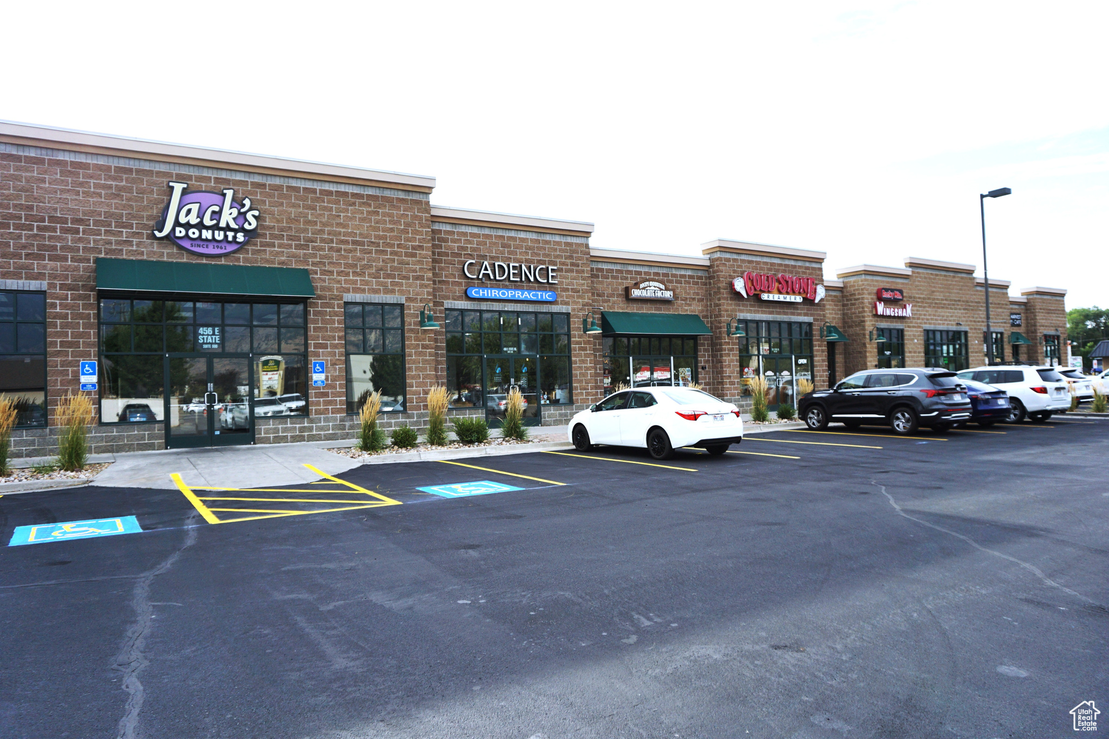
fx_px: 739
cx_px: 554
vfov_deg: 53.1
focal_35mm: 24
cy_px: 370
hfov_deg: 73.7
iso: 100
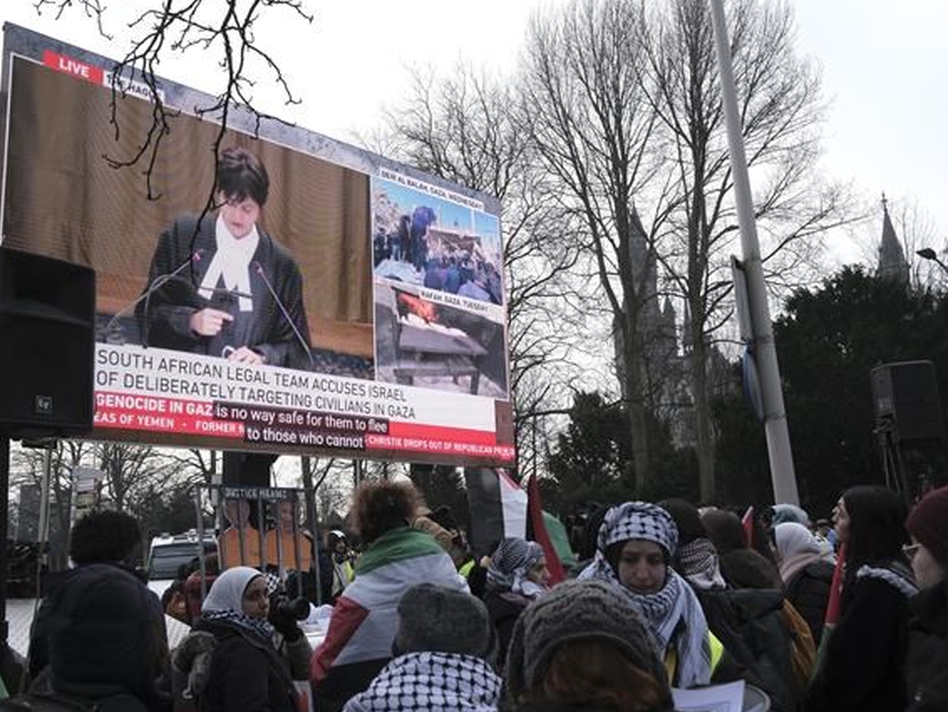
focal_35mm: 32
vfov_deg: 44.2
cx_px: 424
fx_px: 877
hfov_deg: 56.7
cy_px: 356
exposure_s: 1/250
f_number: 6.4
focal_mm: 19.4
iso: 500
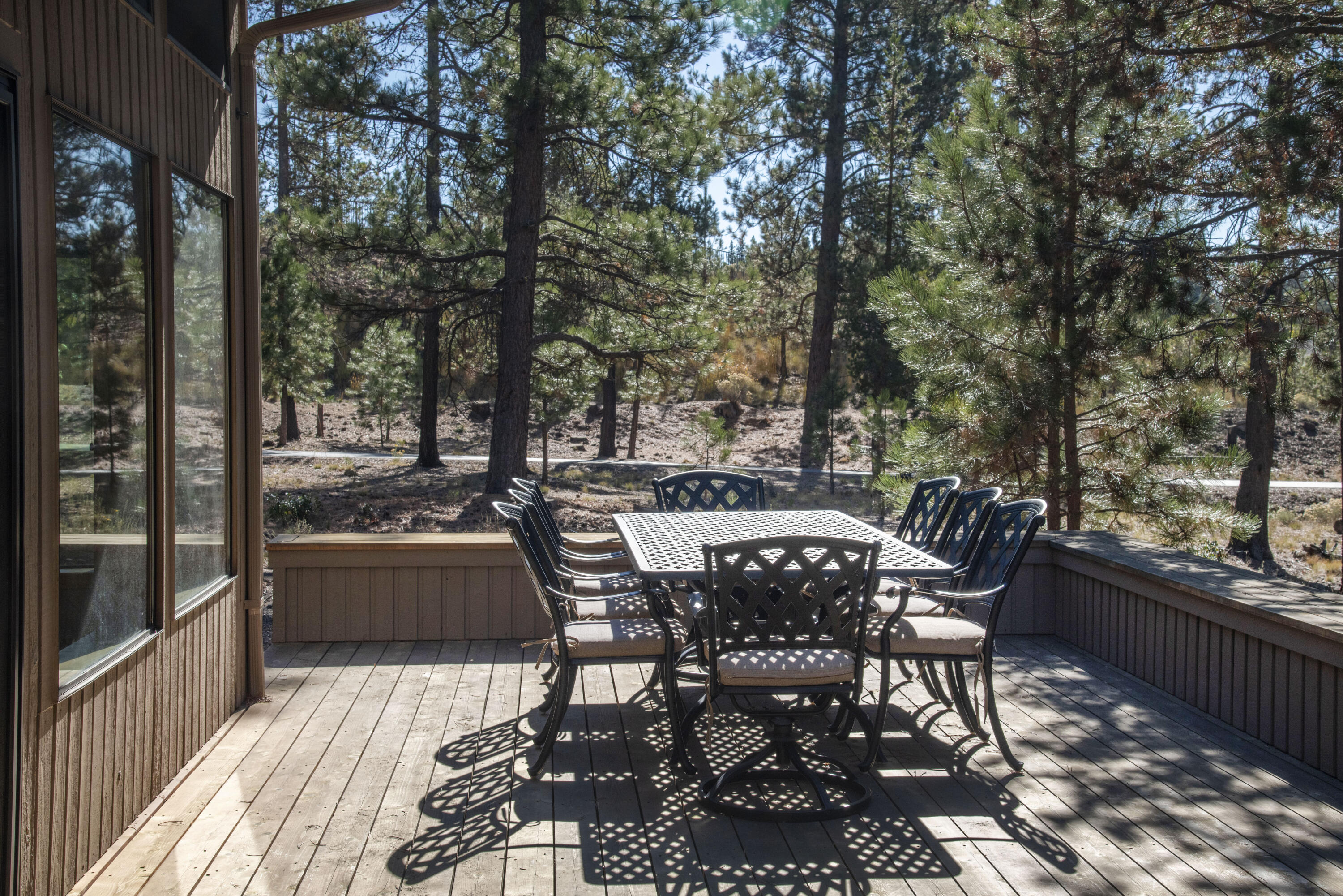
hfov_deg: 42.7
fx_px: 1716
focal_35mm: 46
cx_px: 672
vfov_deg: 29.2
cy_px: 448
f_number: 11
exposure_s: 1/160
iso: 200
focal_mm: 46
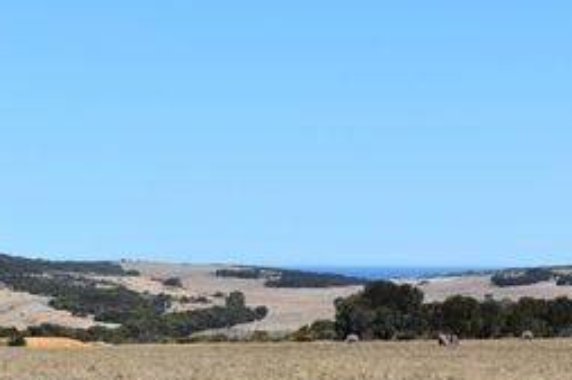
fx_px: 2428
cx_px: 360
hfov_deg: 13.4
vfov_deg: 8.9
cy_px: 298
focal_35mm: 153
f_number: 10
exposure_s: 1/400
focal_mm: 55
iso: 200
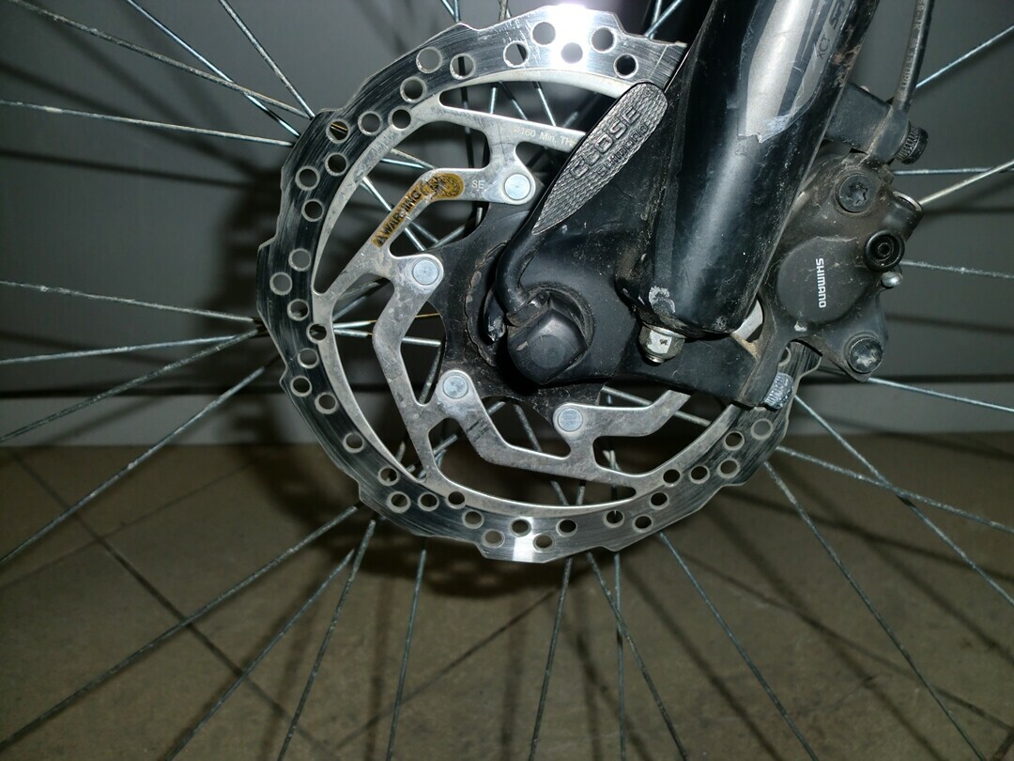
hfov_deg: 52.6
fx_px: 1025
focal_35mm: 35
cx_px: 507
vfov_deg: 40.7
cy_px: 380
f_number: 3.1
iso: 64
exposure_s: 1/40
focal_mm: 6.3
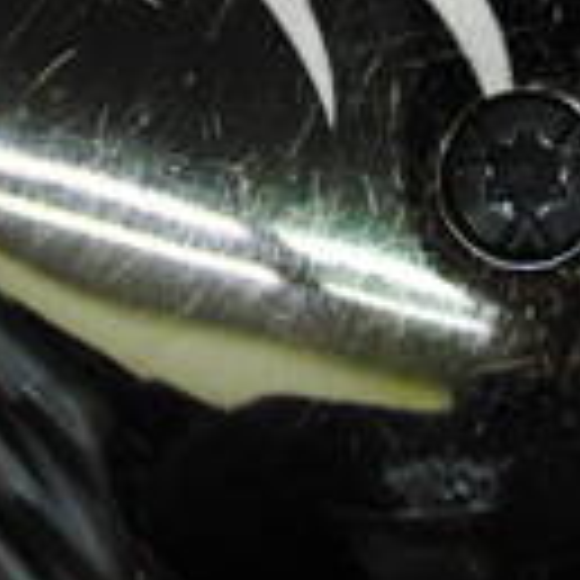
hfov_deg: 10.8
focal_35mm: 162
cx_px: 153
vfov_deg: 10.5
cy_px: -220
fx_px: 3071
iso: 400
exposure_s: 1/80
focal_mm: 6.42
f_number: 3.6
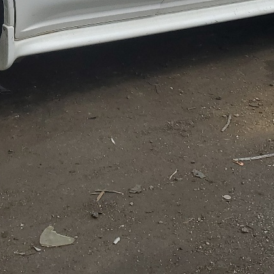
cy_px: -59
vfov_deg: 19.0
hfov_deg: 19.5
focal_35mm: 86
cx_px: -6
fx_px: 770
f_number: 1.5
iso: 50
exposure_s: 1/3333
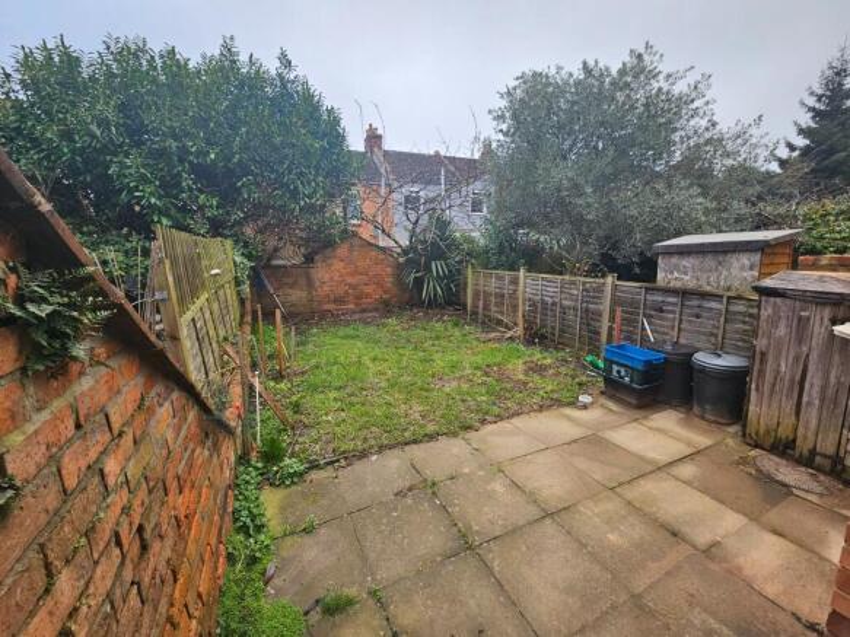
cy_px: 318
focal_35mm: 13
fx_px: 319
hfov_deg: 106.2
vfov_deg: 89.9
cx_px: 425
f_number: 2.2
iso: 50
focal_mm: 2.2
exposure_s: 1/204
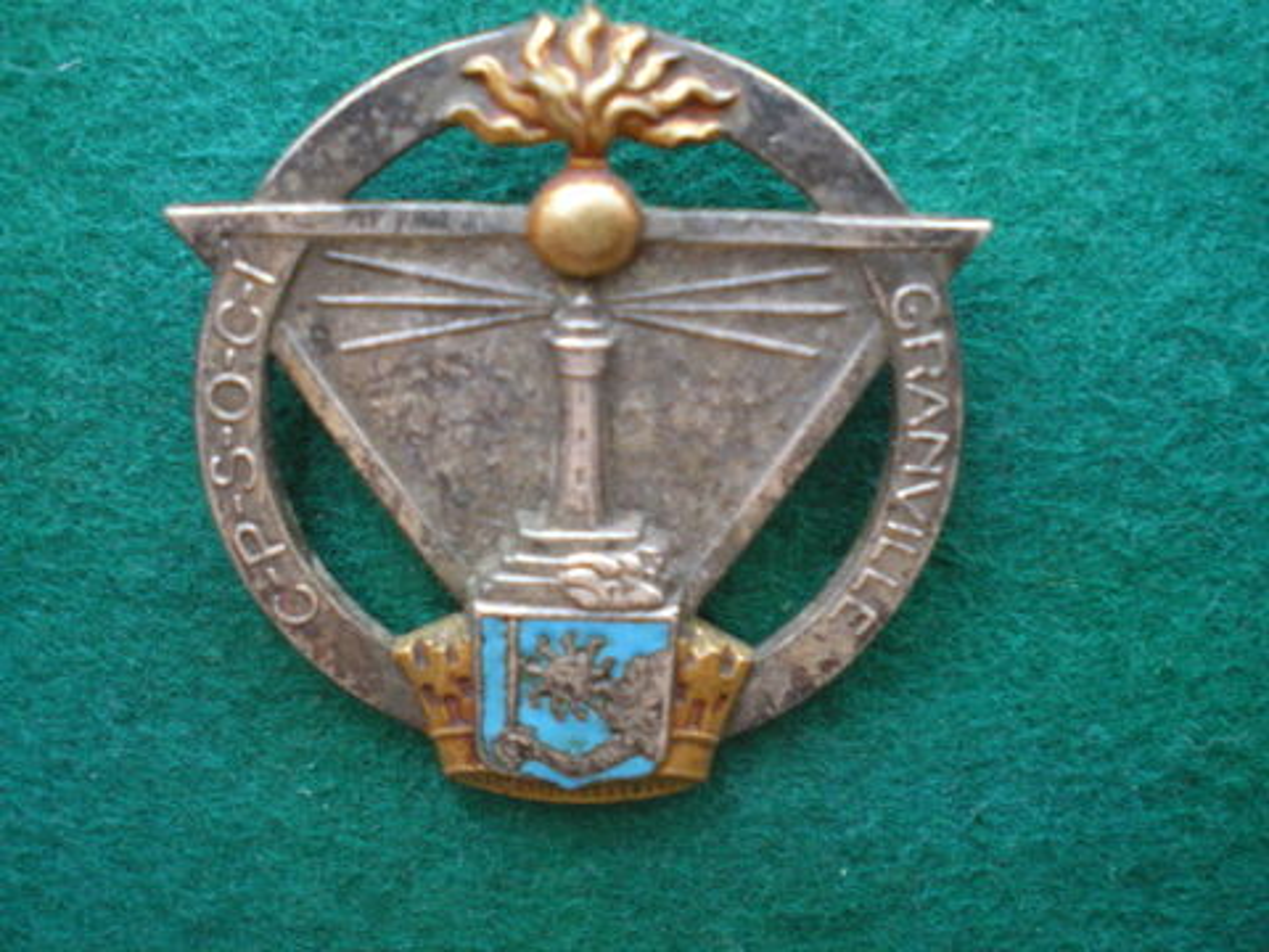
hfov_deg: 49.0
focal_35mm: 38
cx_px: 634
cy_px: 476
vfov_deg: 37.7
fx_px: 1393
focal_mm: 6.3
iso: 400
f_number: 3.1
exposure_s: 1/8
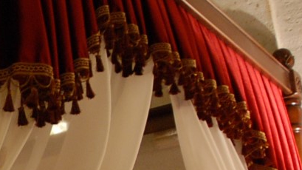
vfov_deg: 15.3
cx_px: -144
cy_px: 189
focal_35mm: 77
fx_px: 617
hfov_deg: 22.7
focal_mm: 10
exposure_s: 1/4
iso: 400
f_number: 4
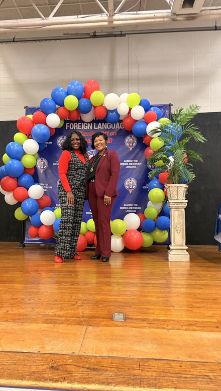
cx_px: 89
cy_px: 199
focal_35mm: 29
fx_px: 302
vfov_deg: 66.0
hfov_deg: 40.1
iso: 250
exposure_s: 1/60
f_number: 1.6
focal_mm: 5.96
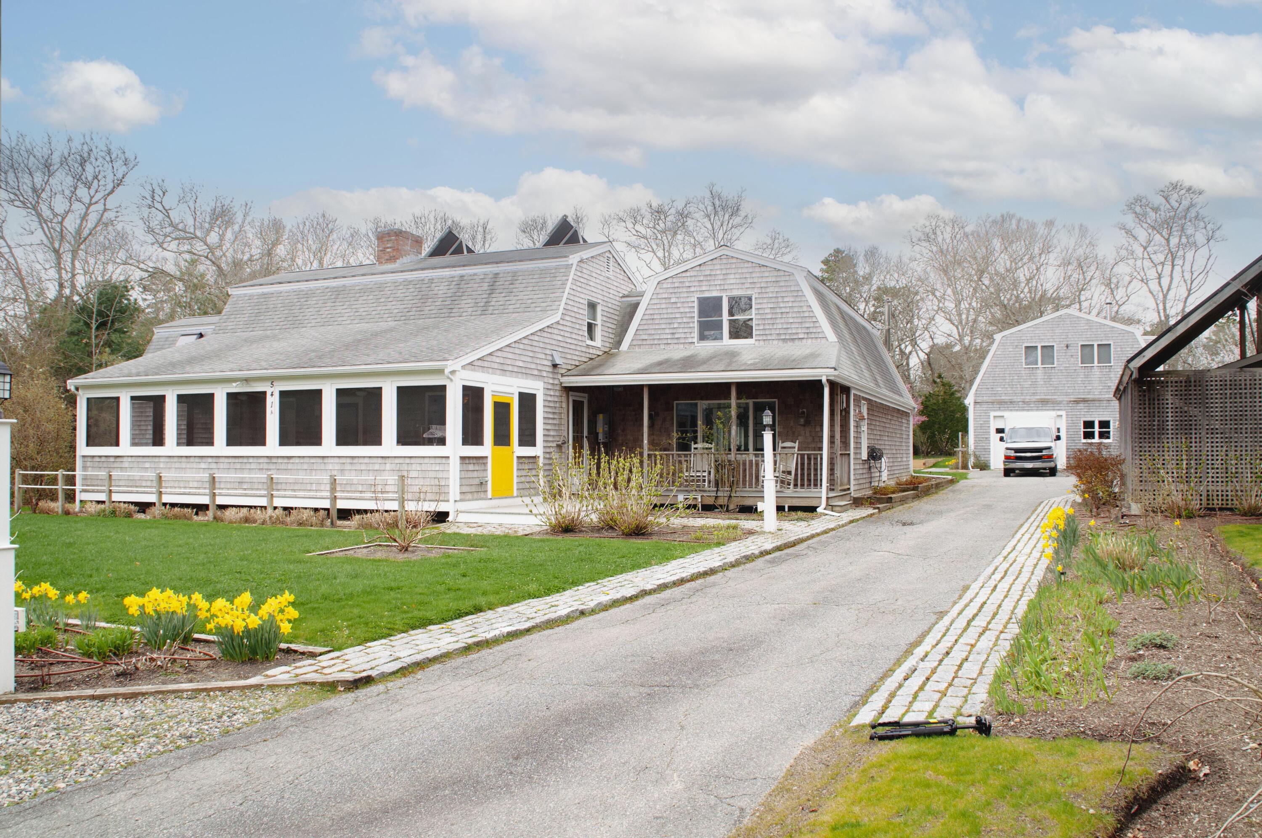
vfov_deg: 47.8
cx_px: 631
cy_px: 419
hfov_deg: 67.4
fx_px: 945
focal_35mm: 27
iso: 250
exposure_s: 1/125
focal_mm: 18
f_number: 8
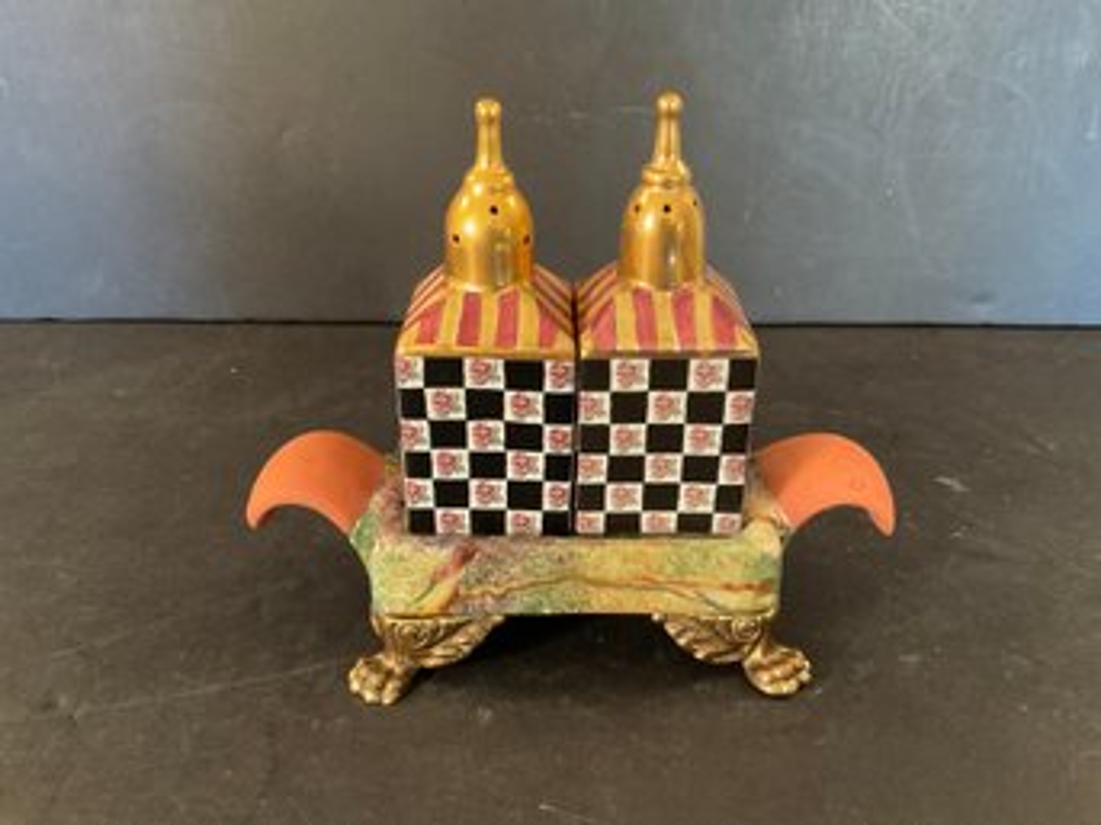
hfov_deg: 61.7
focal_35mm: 29
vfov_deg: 48.2
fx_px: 922
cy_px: 412
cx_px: 550
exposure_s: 1/40
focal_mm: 3
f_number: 1.8
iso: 250
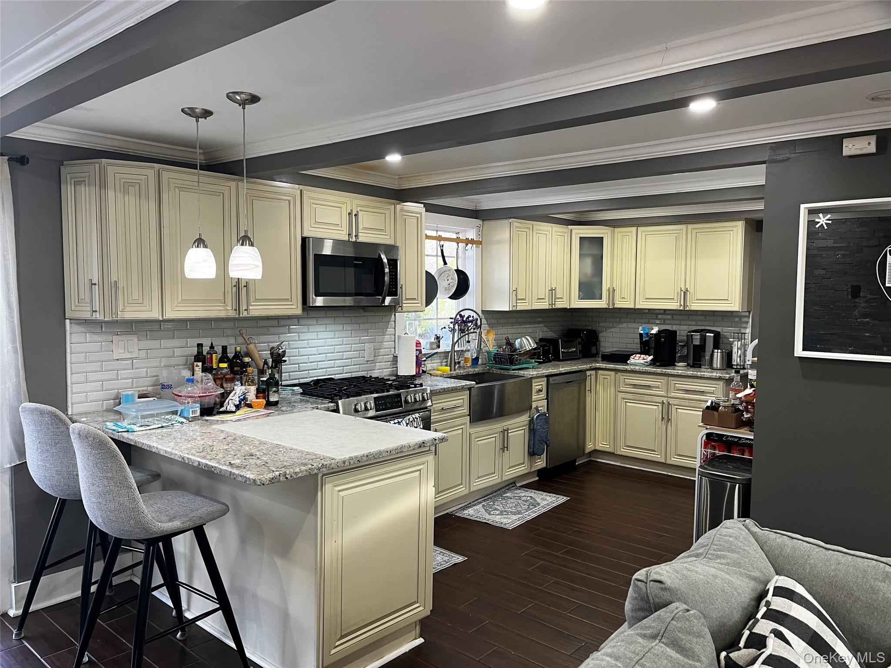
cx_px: 446
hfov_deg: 67.3
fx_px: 669
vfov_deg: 53.1
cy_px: 334
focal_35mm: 26
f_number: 1.6
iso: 100
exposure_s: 1/60
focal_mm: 5.1
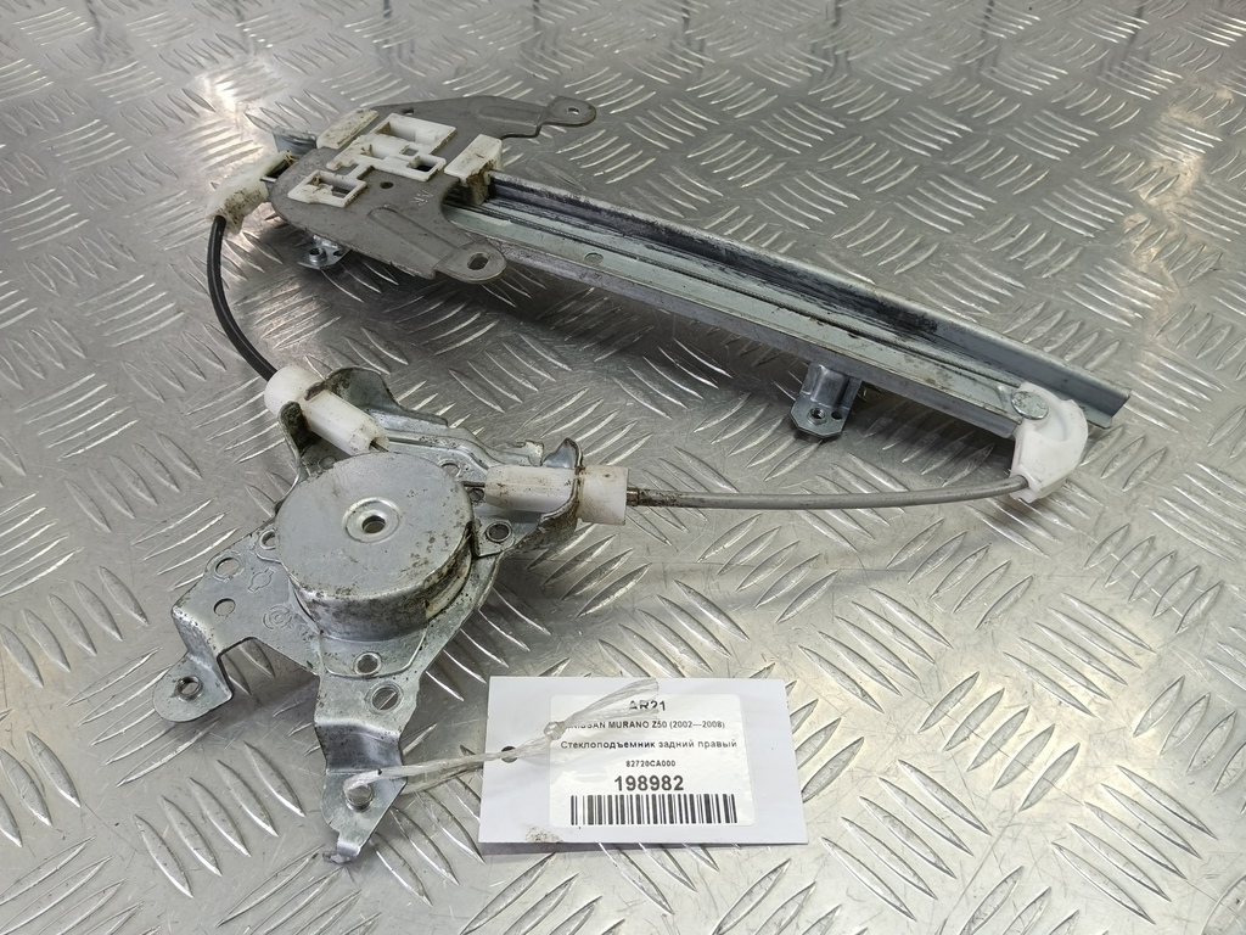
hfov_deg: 73.9
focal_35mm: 23
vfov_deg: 58.9
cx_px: 623
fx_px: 828
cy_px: 468
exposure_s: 1/50
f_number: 1.6
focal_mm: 4.11
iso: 118
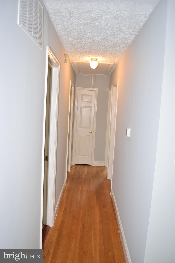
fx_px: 197
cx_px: 88
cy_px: 132
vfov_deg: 67.4
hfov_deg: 47.9
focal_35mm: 27
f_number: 3.5
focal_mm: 18
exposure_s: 1/25
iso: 100
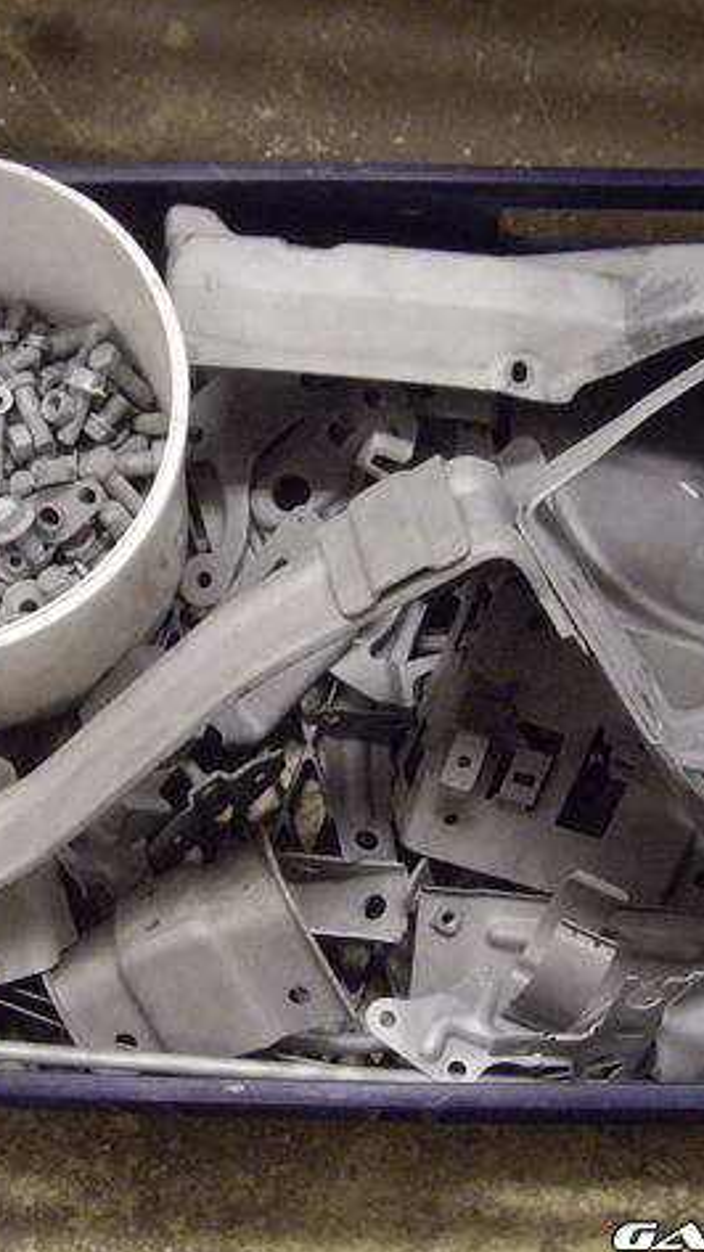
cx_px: 220
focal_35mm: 56
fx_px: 1859
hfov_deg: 21.3
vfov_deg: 37.2
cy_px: 627
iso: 400
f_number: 2.8
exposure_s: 1/50
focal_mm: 7.9
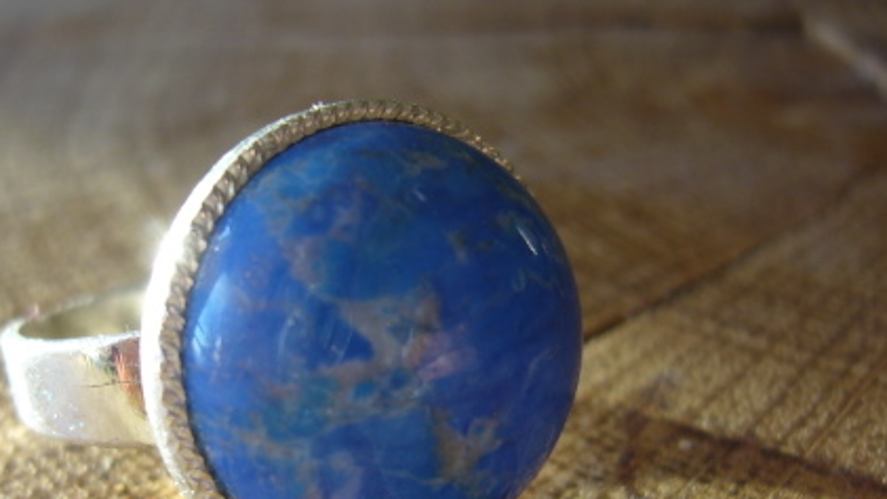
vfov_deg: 20.6
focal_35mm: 58
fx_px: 1364
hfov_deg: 35.8
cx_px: 322
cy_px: 379
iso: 80
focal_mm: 5.8
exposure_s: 1/50
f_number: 2.8
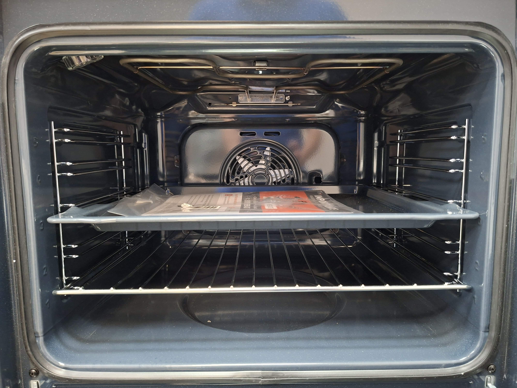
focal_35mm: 23
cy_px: 194
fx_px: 344
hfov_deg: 73.9
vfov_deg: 58.9
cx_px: 258
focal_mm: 5.54
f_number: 1.8
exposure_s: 1/25
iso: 800
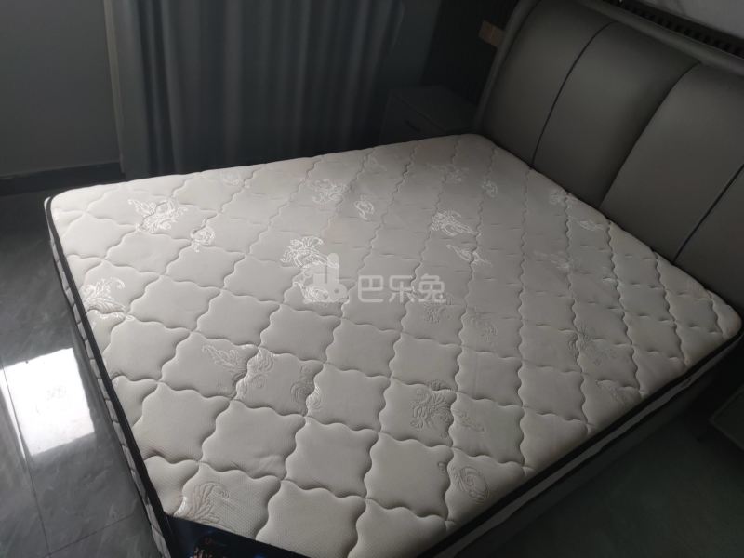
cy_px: 279
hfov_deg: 71.6
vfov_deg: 56.8
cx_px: 372
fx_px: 516
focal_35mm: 24
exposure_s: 1/100
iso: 247
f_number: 1.69
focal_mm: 6.72
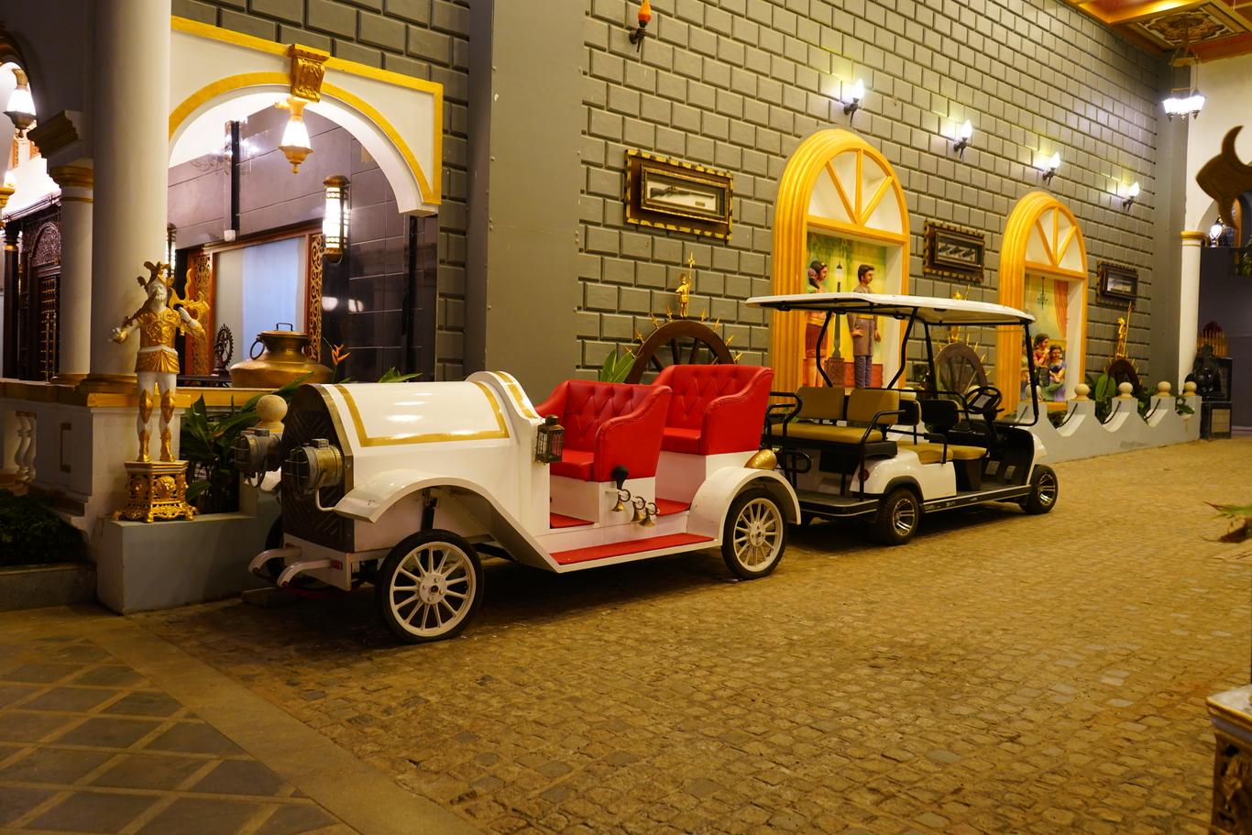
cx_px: 626
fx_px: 1009
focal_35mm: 29
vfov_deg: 45.0
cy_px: 418
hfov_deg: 63.7
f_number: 3.5
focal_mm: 29
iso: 1600
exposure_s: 1/50
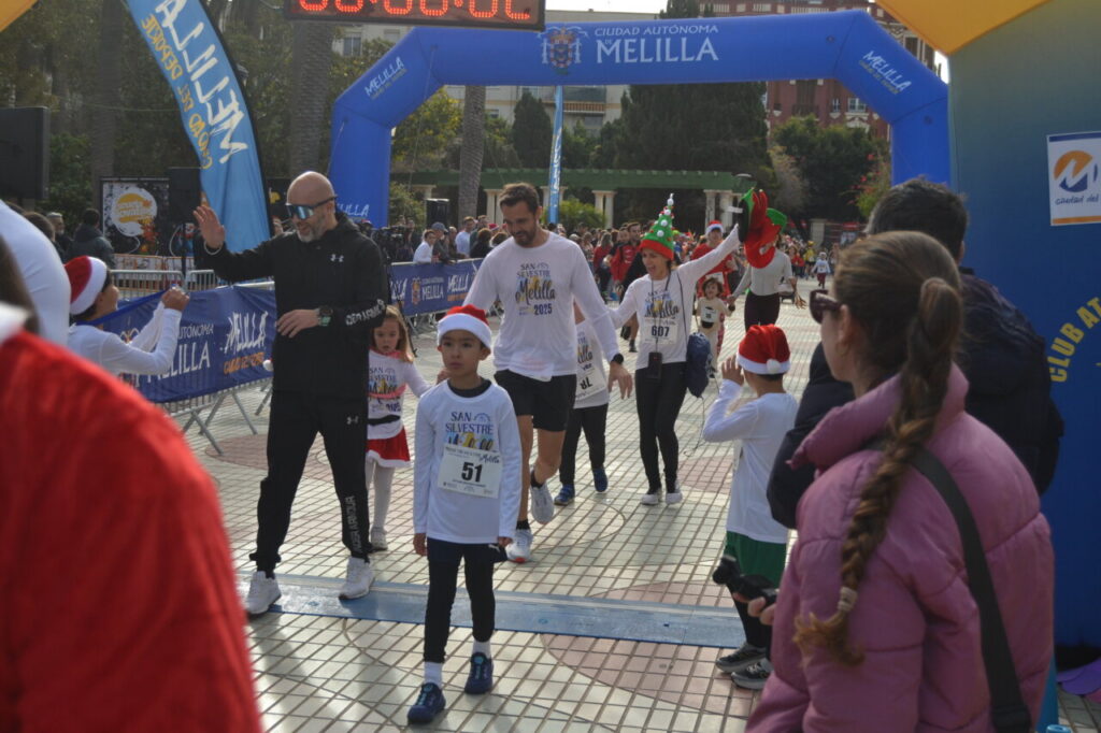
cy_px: 366
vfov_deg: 28.9
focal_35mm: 46
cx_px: 550
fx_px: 1422
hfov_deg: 42.3
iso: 400
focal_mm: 31
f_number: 5
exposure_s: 1/1250
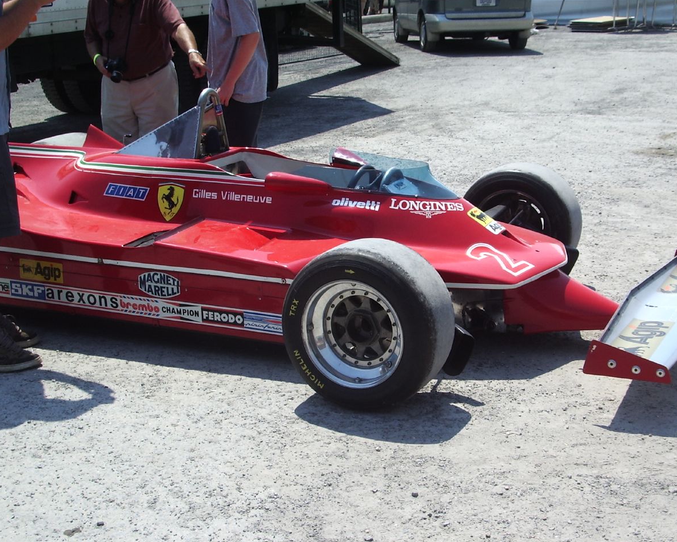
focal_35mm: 57
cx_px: 355
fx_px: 1142
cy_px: 272
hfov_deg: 33.0
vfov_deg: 26.7
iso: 50
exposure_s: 1/500
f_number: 5
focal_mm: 8.2
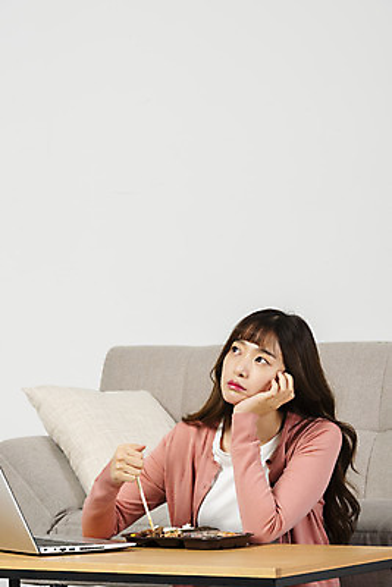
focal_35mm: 145
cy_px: 294
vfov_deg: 14.1
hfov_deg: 9.5
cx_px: 196
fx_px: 2366
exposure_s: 1/125
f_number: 11
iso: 100
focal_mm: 145
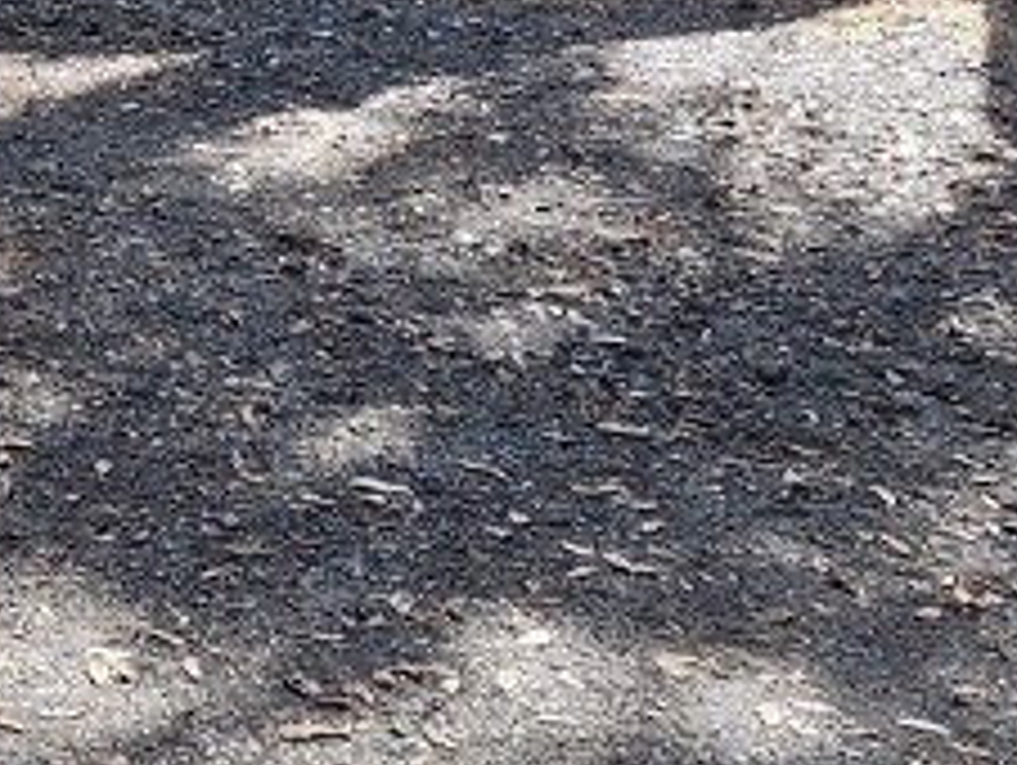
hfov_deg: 17.3
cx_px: -428
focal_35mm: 104
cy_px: -238
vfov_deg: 13.7
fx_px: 3059
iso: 40
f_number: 1.8
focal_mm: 5.54
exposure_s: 1/752
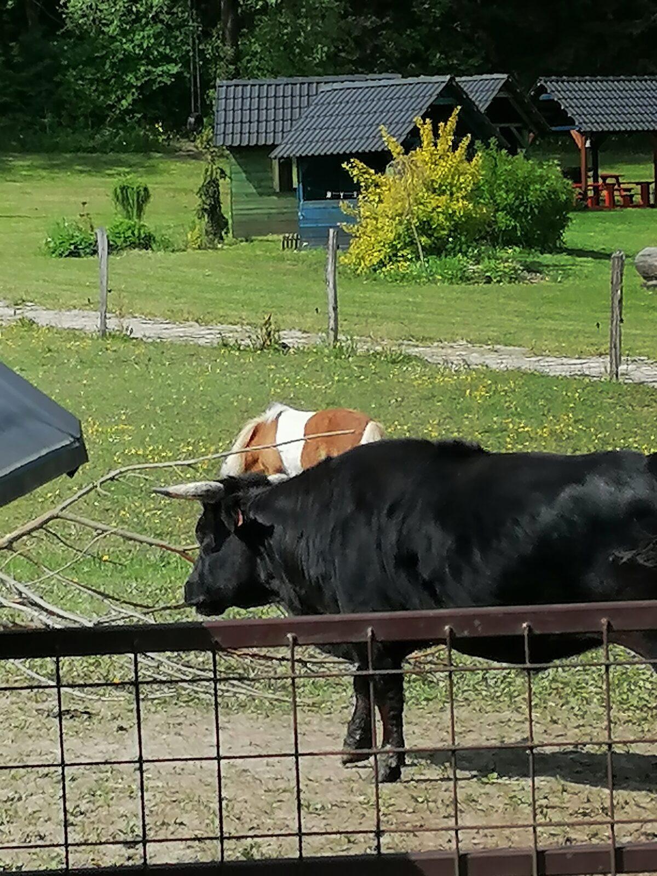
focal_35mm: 127
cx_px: 328
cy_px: 438
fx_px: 3214
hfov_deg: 11.7
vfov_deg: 15.5
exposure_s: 1/1567
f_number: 1.8
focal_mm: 4.75
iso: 50
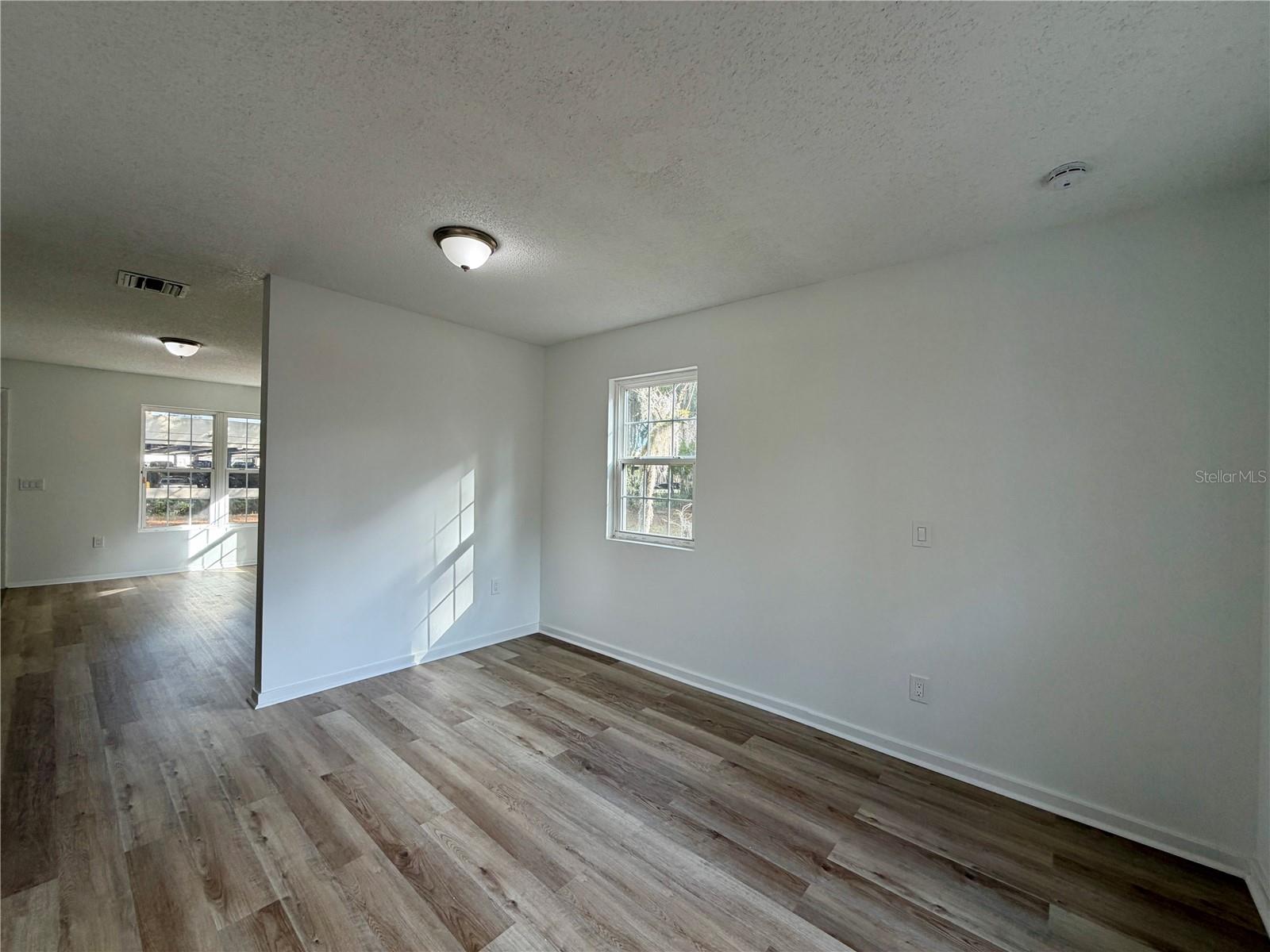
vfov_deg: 85.7
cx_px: 635
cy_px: 476
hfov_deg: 102.1
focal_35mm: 14
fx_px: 514
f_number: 2.2
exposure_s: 1/121
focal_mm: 2.22
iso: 80
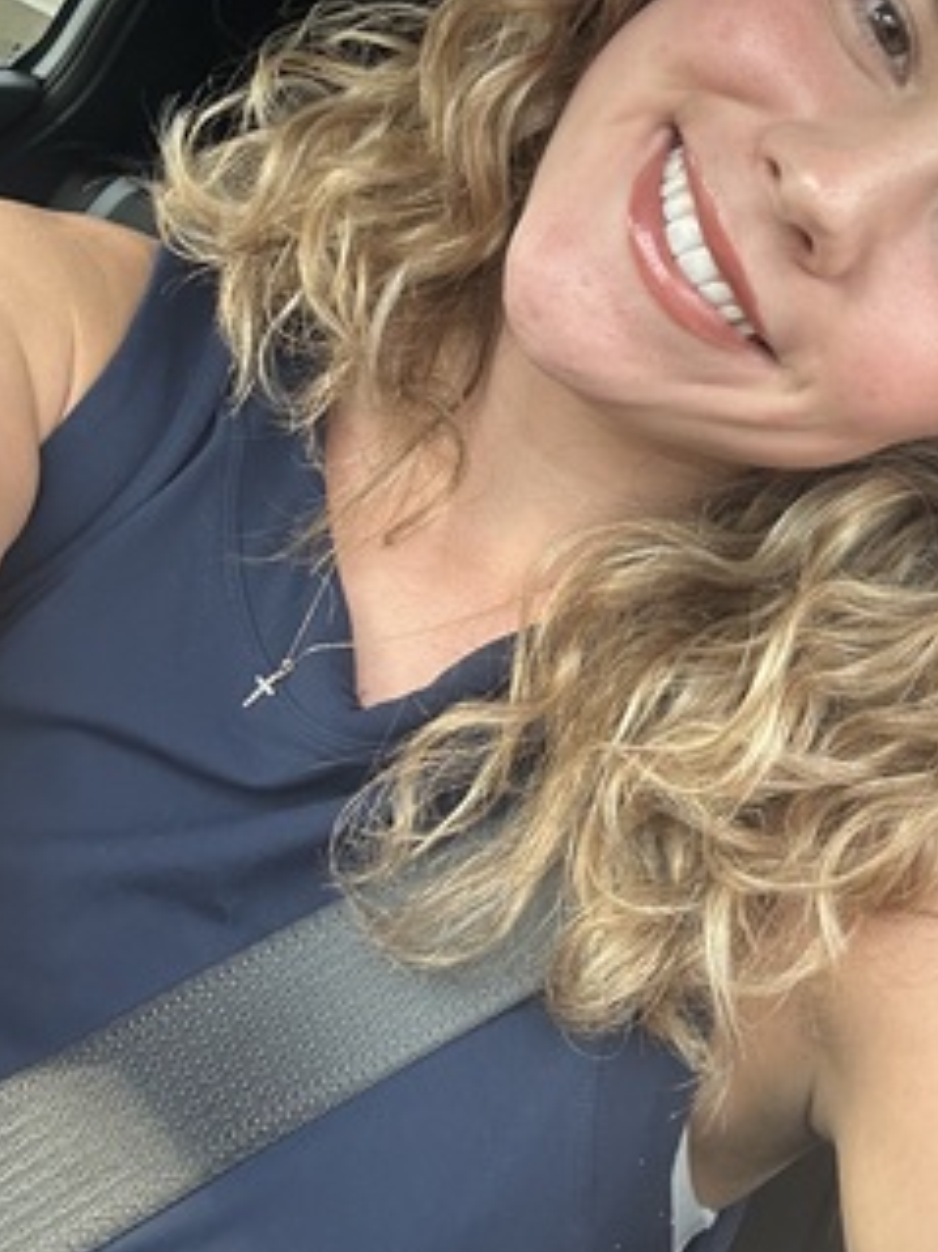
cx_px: 653
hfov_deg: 30.5
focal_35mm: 47
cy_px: 377
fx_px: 1699
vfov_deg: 39.8
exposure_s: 1/105
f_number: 1.9
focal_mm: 2.69
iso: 80
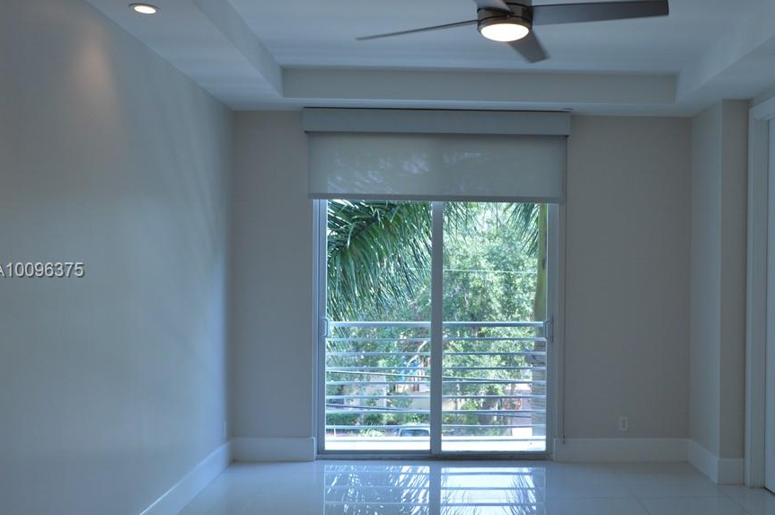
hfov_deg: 55.3
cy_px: 271
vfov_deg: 38.8
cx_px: 478
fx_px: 731
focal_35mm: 34
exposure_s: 1/80
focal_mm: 18
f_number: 4.5
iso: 400
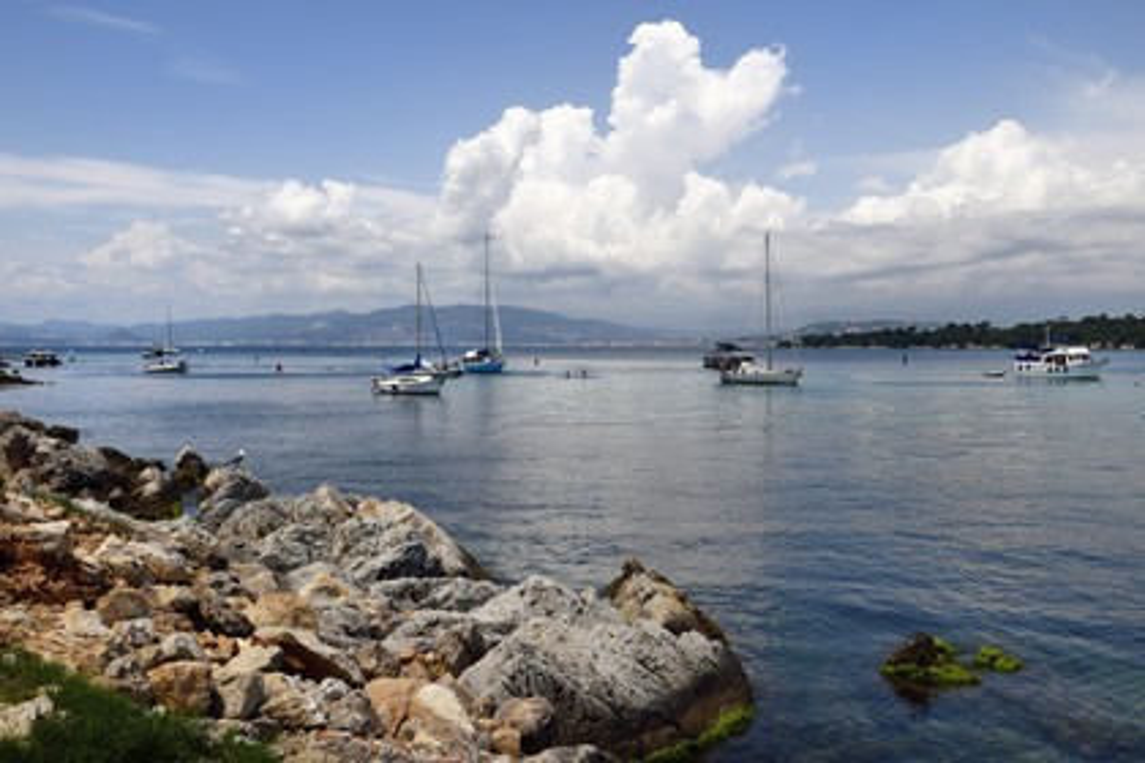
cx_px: 572
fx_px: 1081
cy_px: 382
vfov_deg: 38.9
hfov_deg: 55.8
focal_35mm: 34
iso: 200
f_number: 14
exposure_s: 1/320
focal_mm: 34
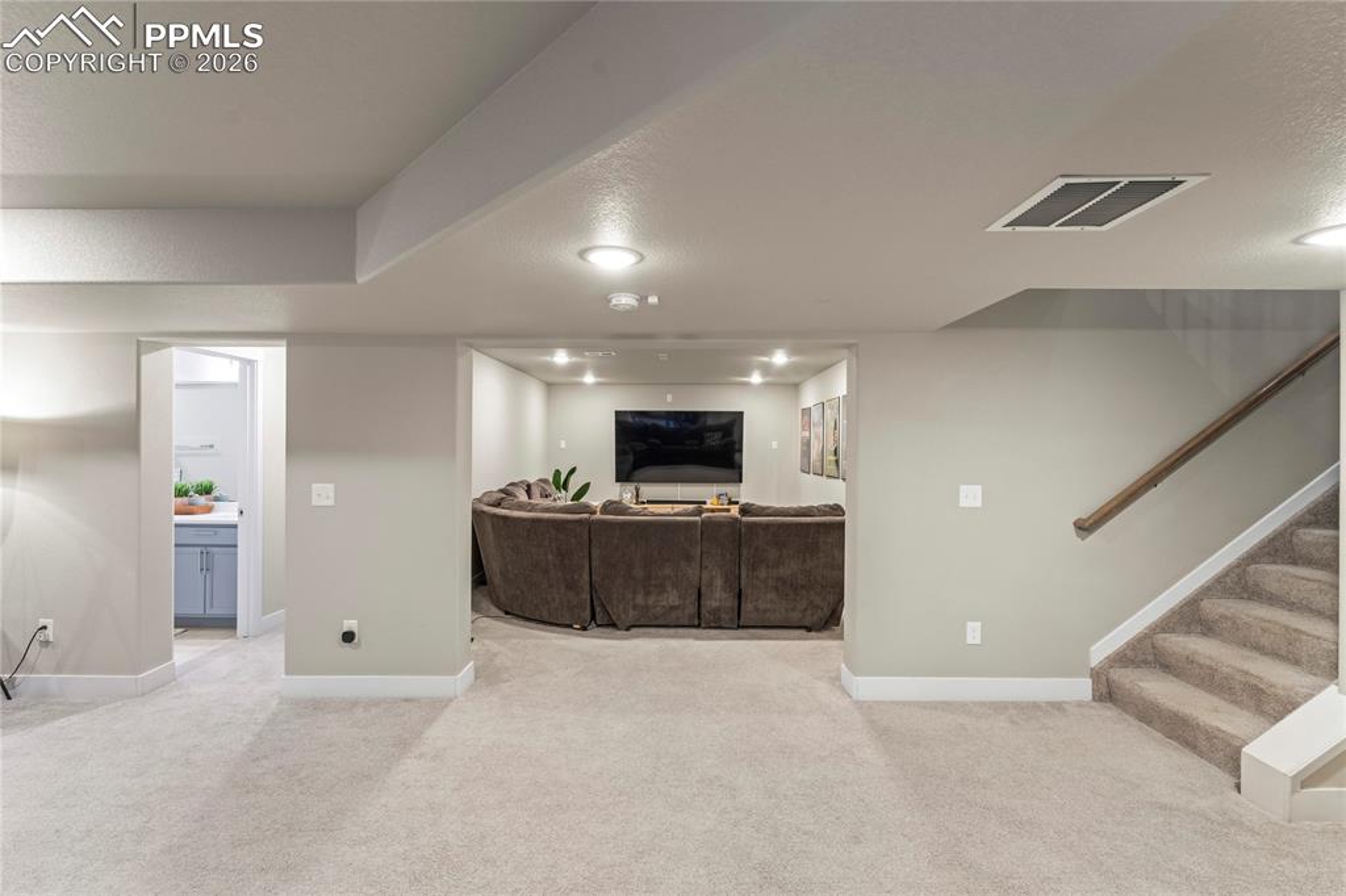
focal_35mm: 16
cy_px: 448
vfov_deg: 73.7
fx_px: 598
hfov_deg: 96.8
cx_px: 673
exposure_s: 1
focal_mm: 16
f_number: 8
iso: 640
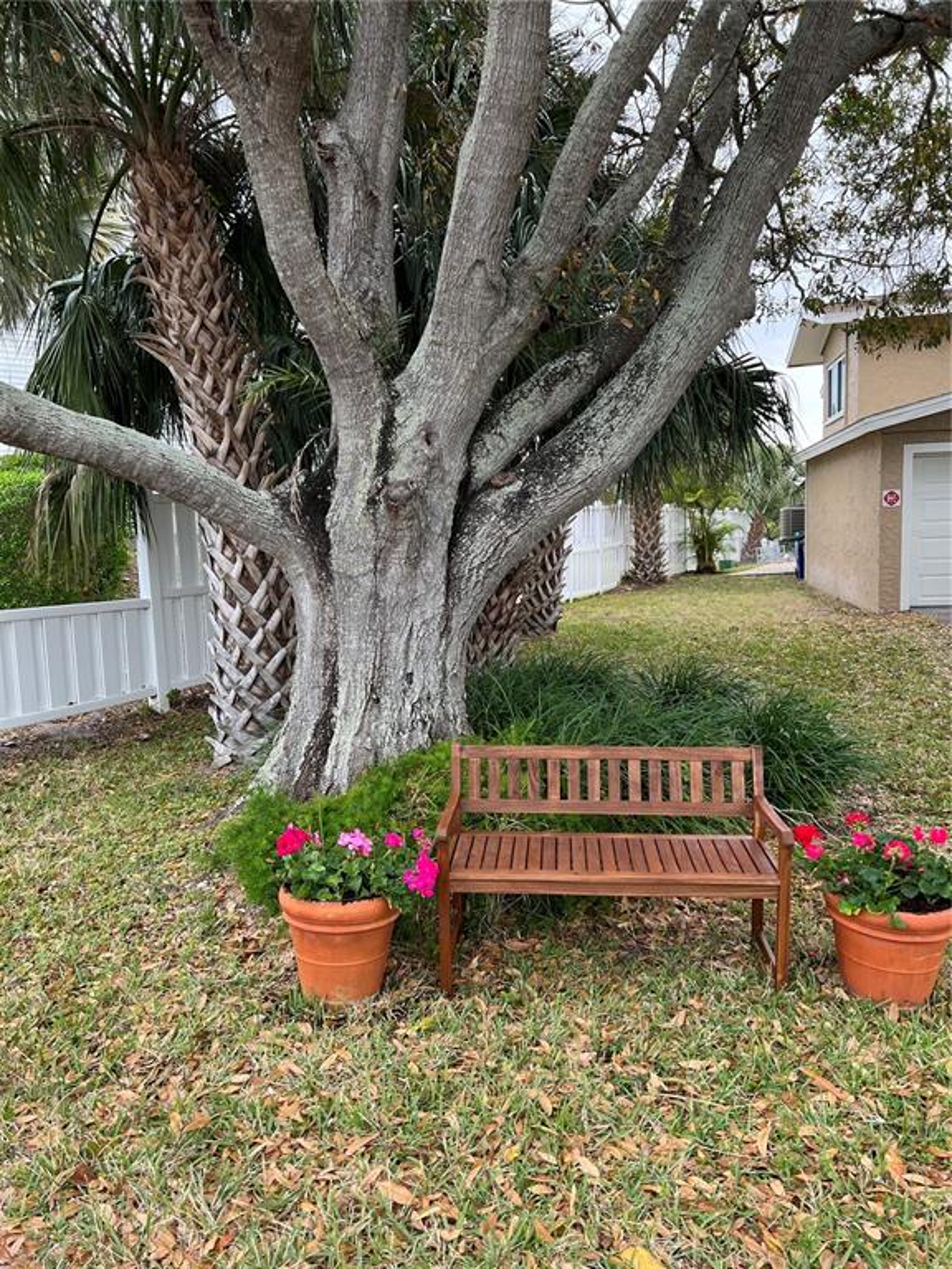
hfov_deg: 53.1
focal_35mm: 26
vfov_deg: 67.3
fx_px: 953
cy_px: 634
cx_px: 476
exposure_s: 1/164
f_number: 1.5
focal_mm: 5.7
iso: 64
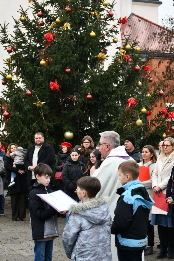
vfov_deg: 23.1
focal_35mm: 88
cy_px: 113
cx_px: 73
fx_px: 637
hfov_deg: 15.5
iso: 280
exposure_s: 1/250
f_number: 5.6
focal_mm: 48
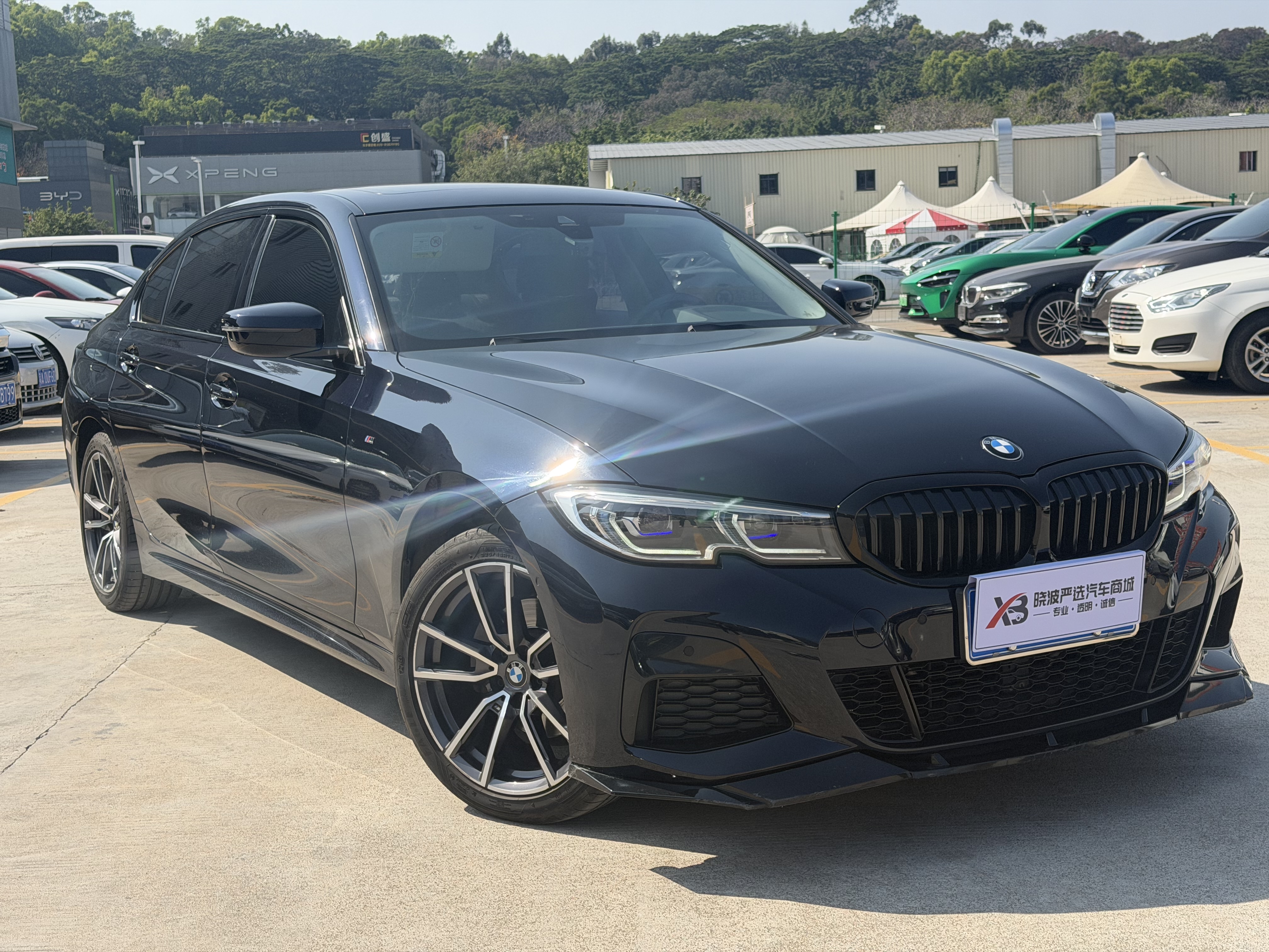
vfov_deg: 30.3
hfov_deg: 39.7
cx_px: 634
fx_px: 1760
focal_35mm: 48
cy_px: 476
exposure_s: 1/3704
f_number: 1.78
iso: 80
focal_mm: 6.76
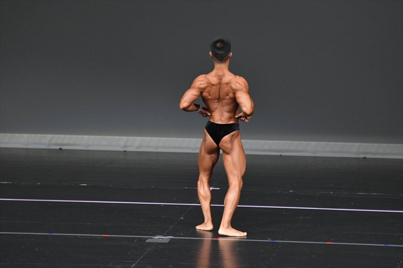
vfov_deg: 4.4
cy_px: 134
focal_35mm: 315
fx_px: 3525
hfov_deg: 6.5
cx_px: 202
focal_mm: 210
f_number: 5.6
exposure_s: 1/400
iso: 4000
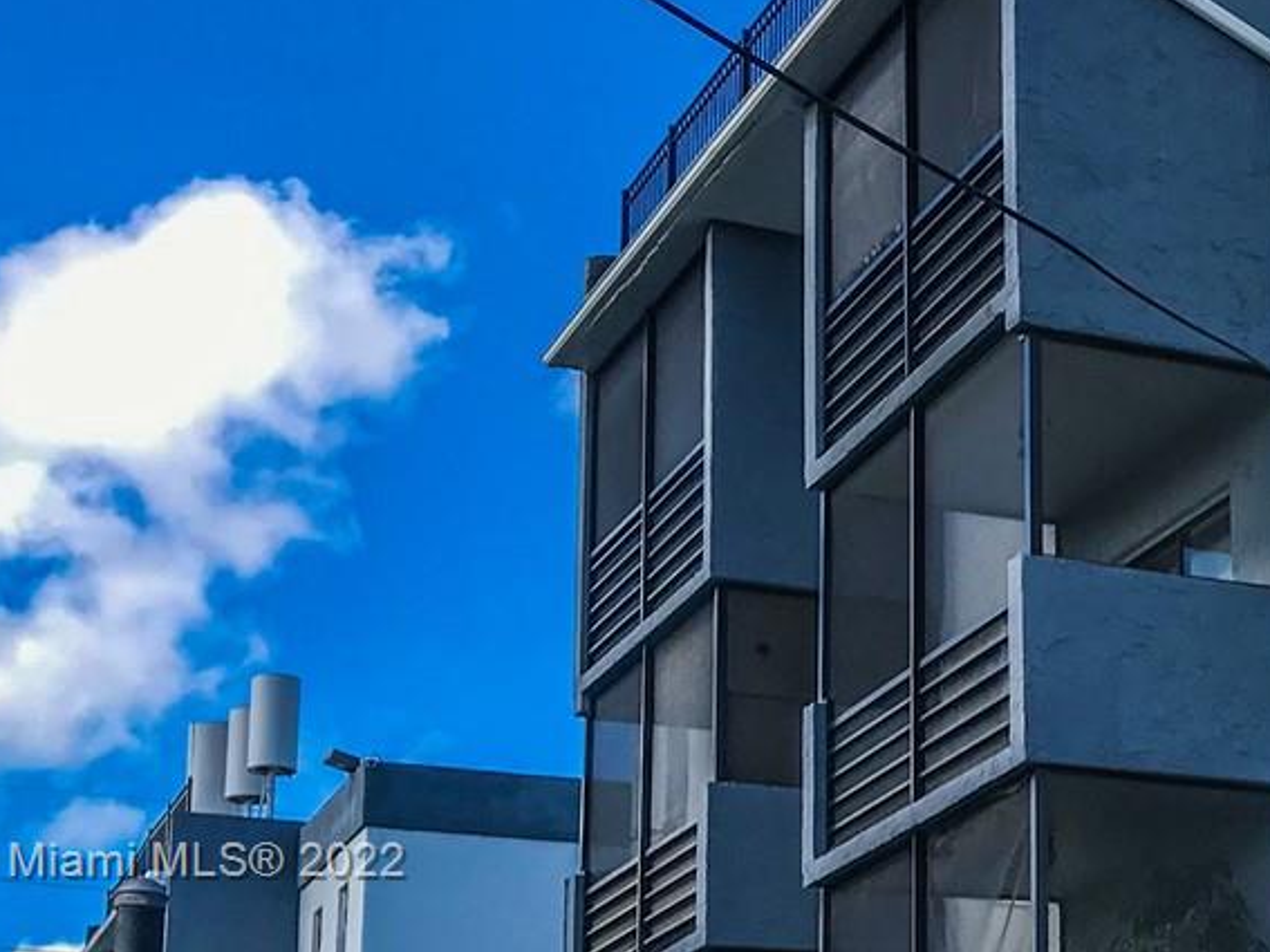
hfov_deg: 22.9
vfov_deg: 18.3
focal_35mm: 79
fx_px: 2898
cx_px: 1481
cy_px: 865
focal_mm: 3.99
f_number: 1.8
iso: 20
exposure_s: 1/1140
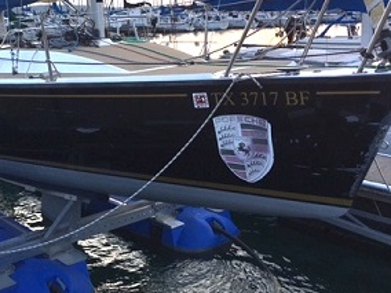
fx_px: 553
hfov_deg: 38.1
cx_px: 106
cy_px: 85
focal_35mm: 49
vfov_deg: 29.4
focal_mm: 4.15
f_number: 2.2
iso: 25
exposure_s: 1/538
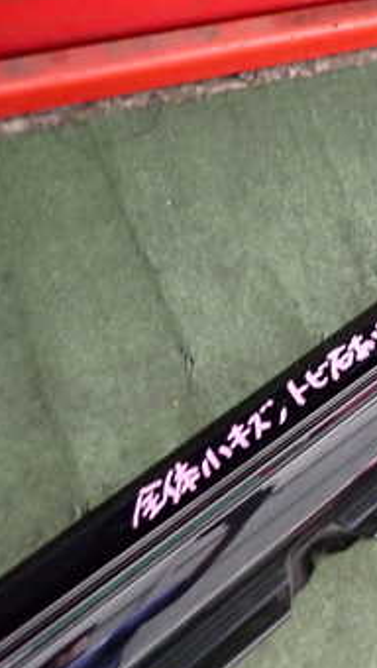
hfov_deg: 20.8
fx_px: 851
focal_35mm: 48
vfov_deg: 42.7
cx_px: 581
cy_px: 269
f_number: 2
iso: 400
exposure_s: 1/30
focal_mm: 4.5
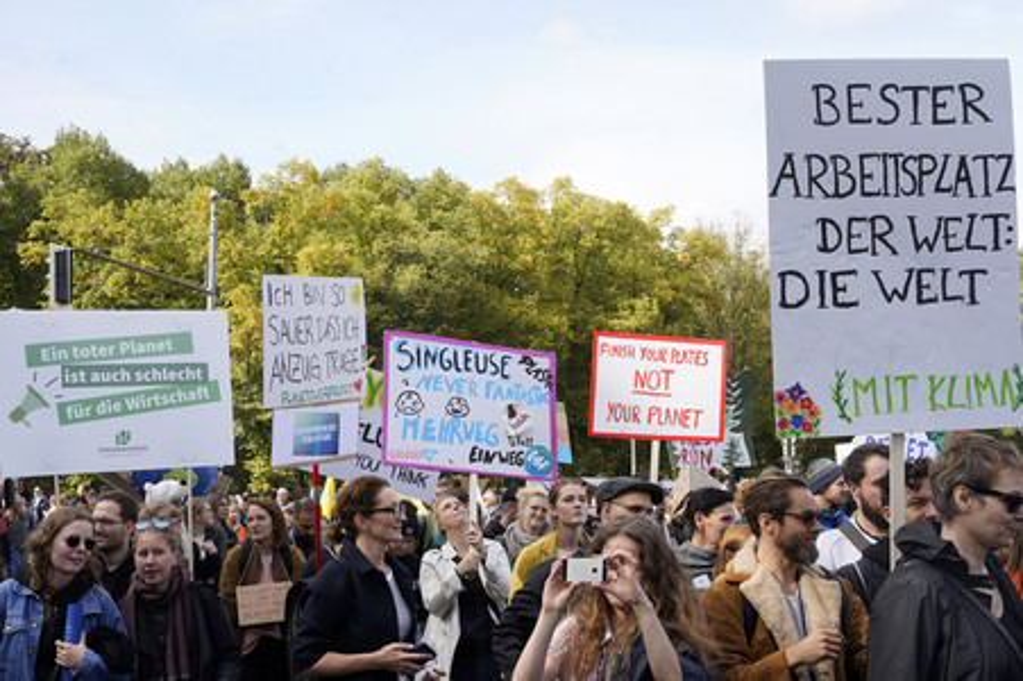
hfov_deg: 43.6
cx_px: 512
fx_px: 1278
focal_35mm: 45
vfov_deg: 29.8
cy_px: 340
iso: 160
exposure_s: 1/125
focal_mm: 45
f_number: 9
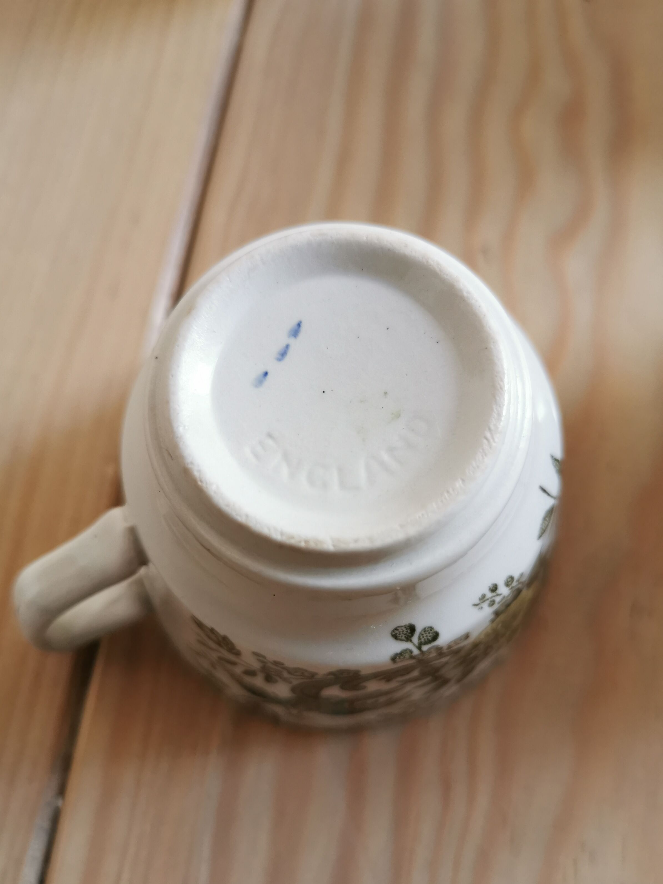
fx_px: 792
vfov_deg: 58.3
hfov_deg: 45.4
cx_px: 344
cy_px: 477
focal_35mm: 31
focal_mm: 5.58
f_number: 1.8
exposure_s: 1/50
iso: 200
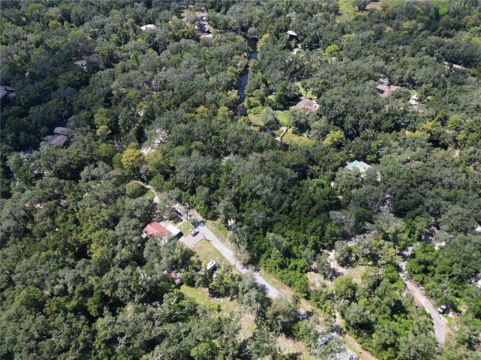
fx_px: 333
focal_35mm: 24
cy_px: 180
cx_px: 240
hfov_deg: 71.6
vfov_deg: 56.8
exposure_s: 1/1250
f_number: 1.7
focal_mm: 6.72
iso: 120
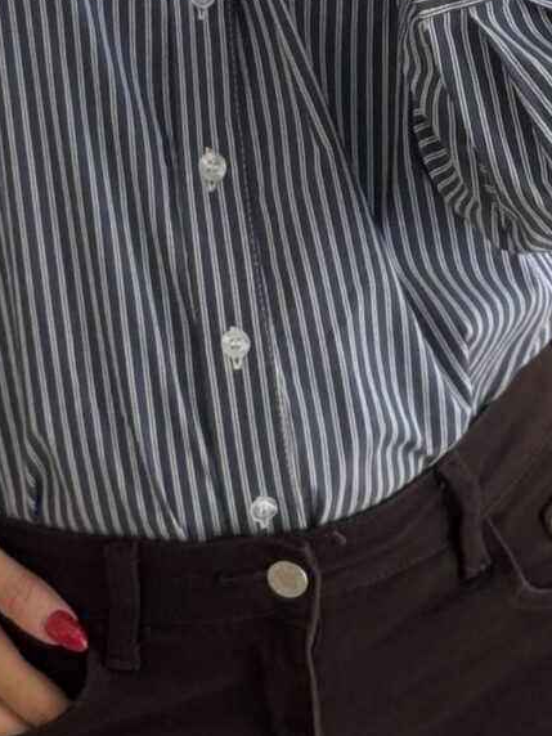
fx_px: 4571
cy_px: -266
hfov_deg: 6.9
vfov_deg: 9.0
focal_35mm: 215
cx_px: 89
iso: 50
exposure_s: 1/209
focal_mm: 6.76
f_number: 1.78
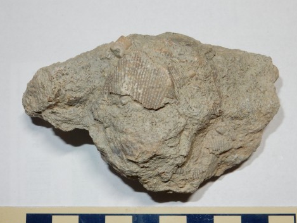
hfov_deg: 34.9
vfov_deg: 26.5
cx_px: 146
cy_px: 129
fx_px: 472
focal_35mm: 55
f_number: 5.6
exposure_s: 1/30
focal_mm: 7.6
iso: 180
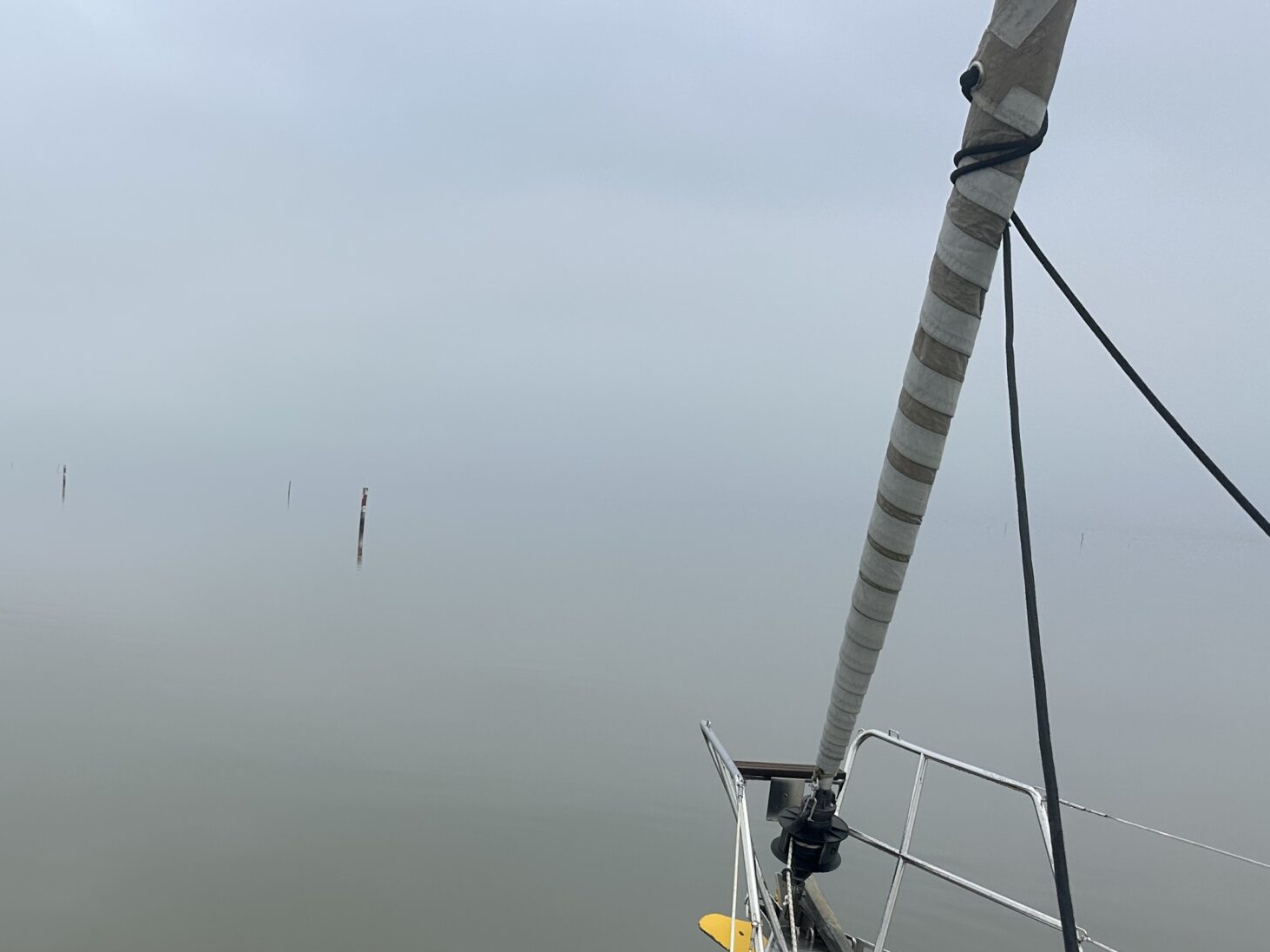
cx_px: 230
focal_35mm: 42
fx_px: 1541
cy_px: 693
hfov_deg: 42.5
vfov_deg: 33.8
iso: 80
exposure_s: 1/3717
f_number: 1.78
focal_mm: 6.86
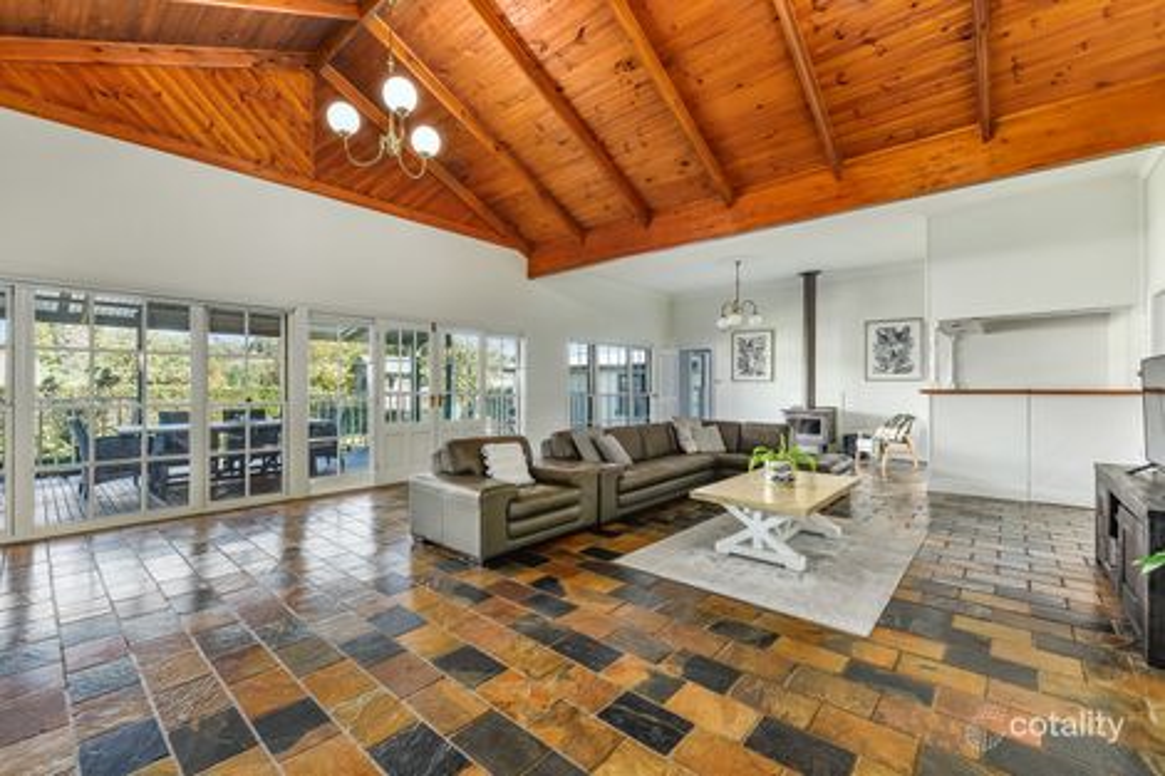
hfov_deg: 100.4
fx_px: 485
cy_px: 388
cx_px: 582
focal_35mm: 15
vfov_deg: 77.3
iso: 125
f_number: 11
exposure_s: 1/2
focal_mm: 15
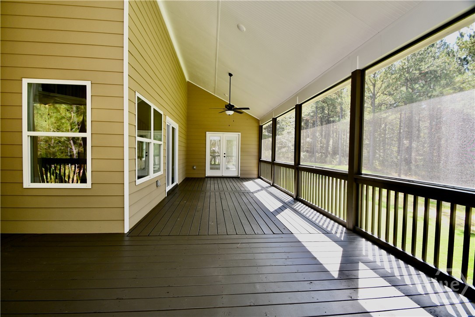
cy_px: 158
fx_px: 198
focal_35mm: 15
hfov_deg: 100.4
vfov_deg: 77.3
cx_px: 238
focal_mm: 10
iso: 200
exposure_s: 1/100
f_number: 5
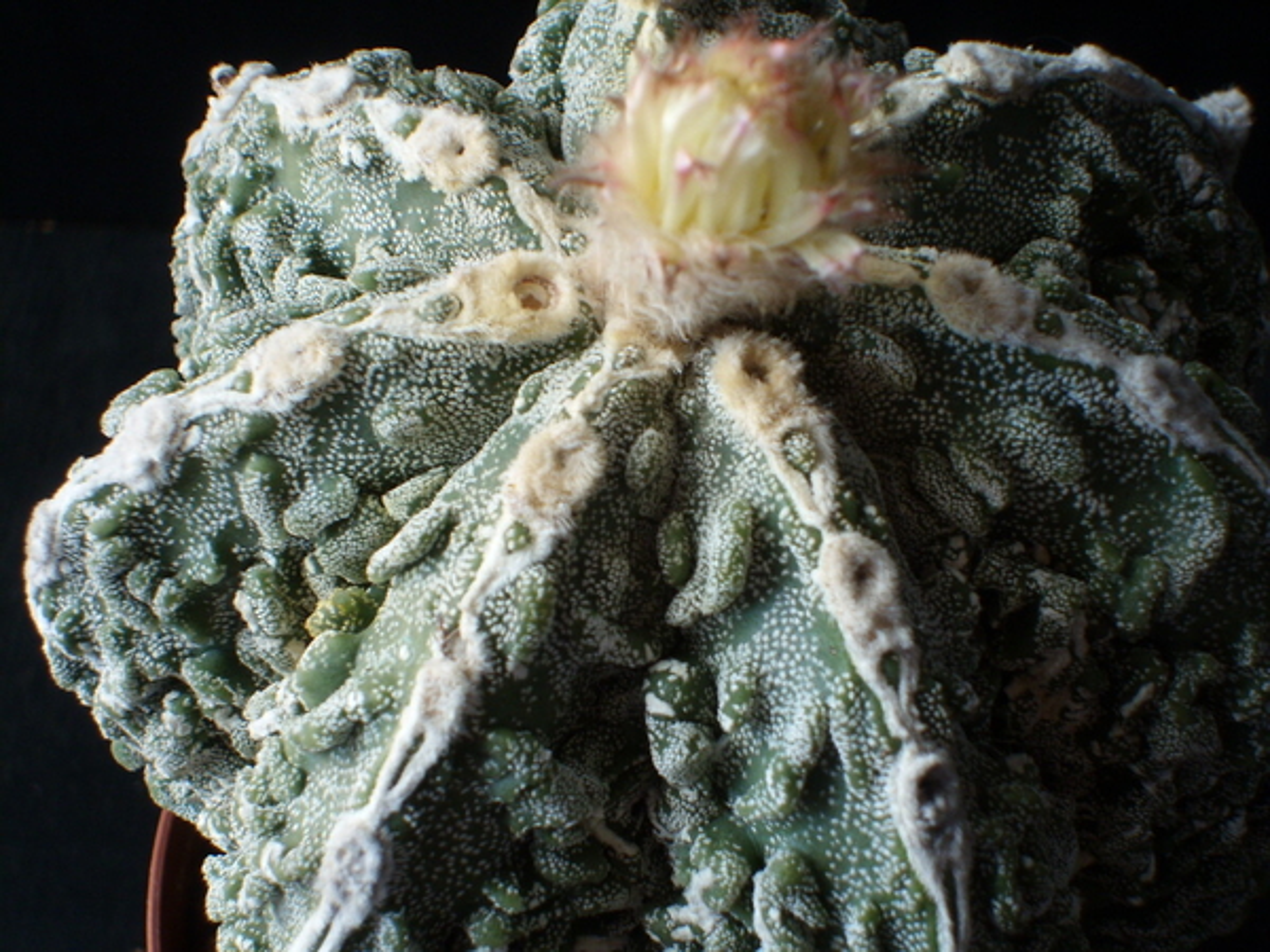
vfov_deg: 16.4
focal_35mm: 90
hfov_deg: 21.8
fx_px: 3302
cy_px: 476
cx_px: 635
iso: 50
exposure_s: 1/21
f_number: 4.7
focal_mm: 14.97
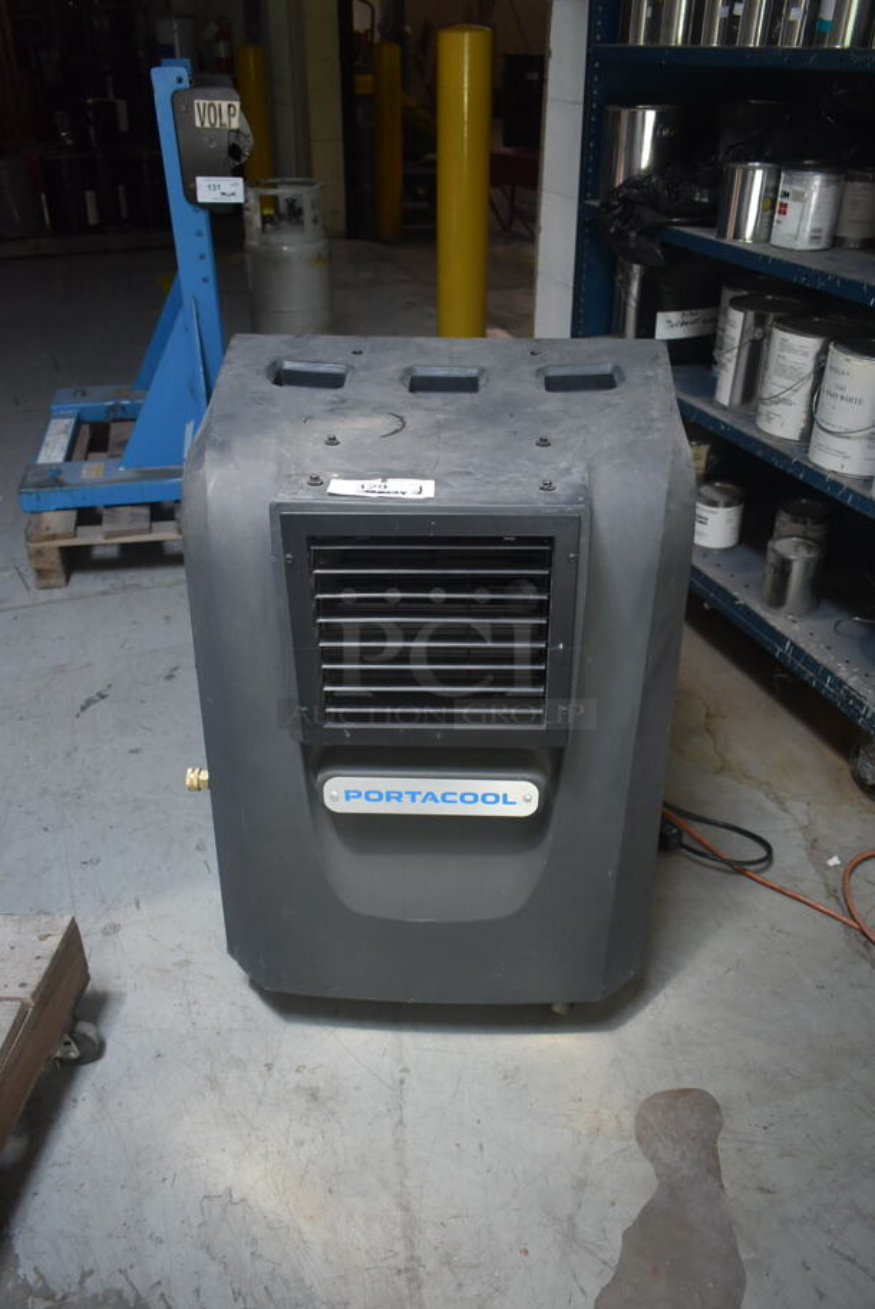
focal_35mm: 27
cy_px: 654
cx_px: 438
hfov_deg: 48.0
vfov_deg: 67.3
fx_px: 983
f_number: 3.5
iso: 1000
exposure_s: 1/125
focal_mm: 18
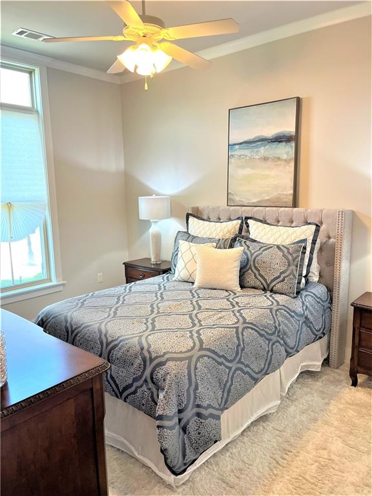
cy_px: 248
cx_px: 186
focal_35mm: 26
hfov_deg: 53.1
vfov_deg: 67.3
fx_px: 373
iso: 125
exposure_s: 1/120
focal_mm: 5.1
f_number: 1.6
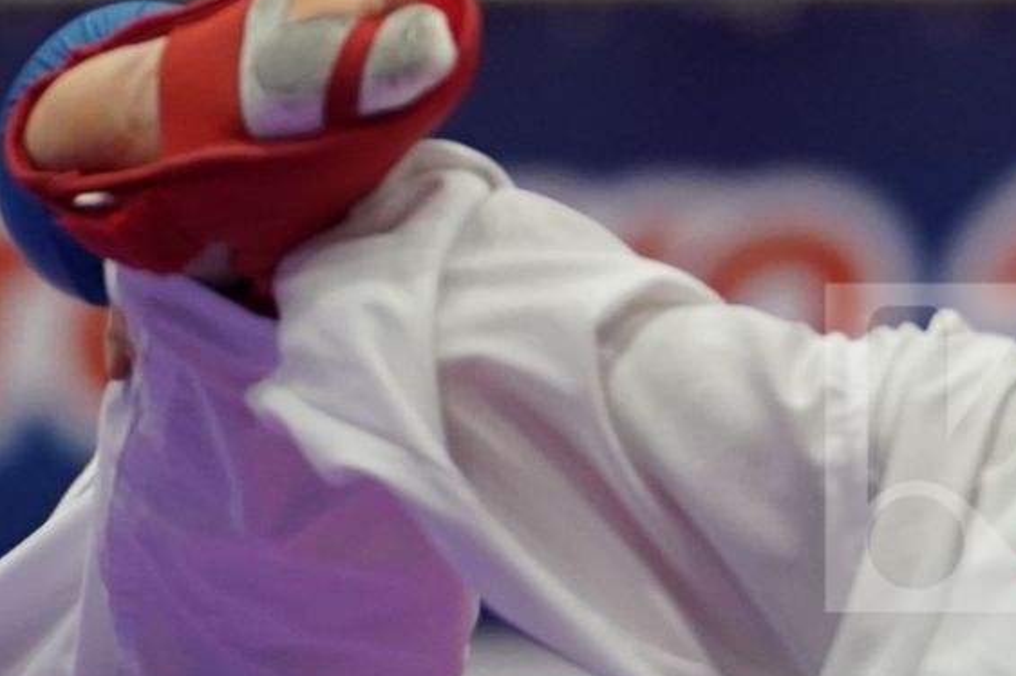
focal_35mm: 846
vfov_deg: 1.6
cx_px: 381
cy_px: 448
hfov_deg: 2.4
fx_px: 23861
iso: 2500
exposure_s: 1/1000
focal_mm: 176
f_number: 2.8
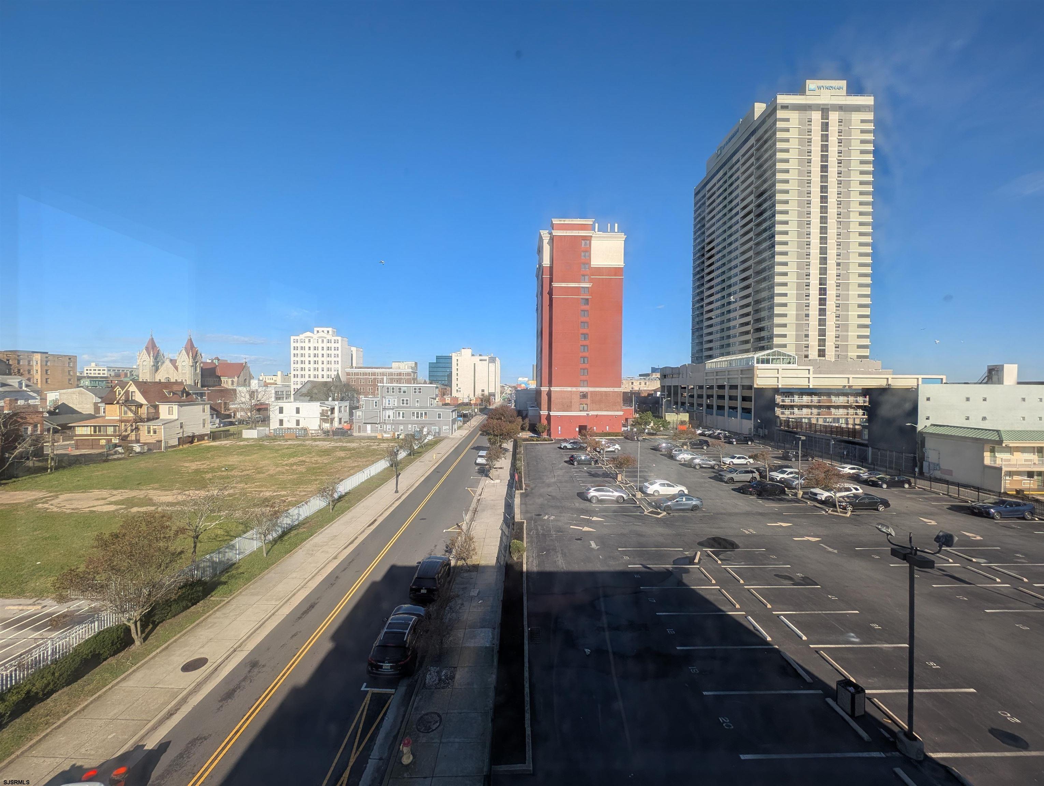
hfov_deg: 110.5
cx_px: 522
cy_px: 393
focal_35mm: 12
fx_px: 362
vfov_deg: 94.6
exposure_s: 1/1692
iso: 38
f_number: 1.95
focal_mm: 2.23
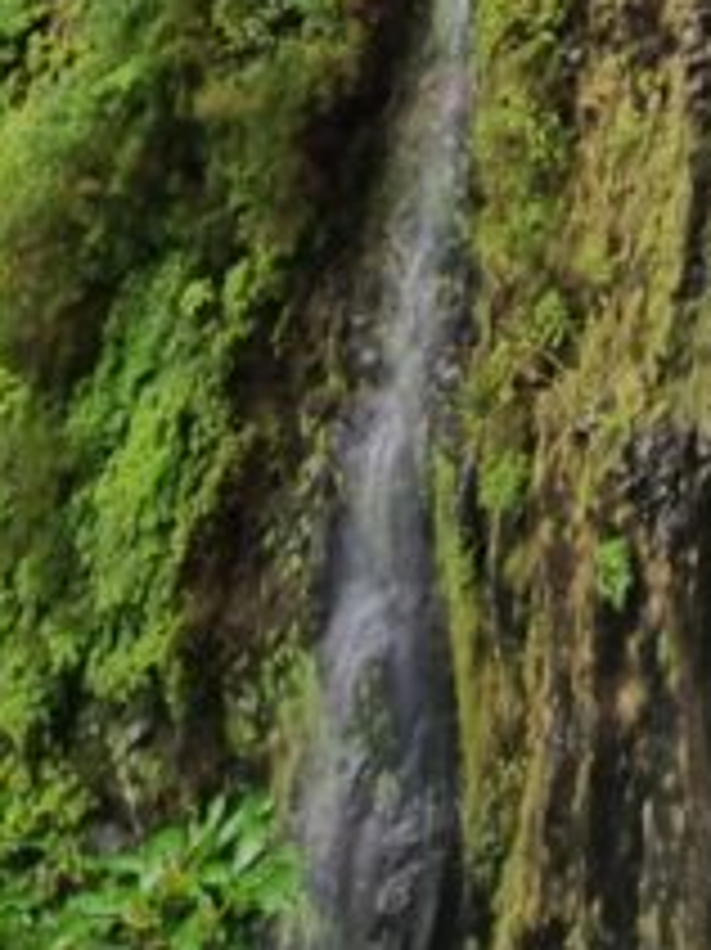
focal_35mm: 63
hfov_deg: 21.1
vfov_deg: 21.2
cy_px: -738
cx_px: 922
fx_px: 1727
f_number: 2.2
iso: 50
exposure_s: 1/225
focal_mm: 2.2
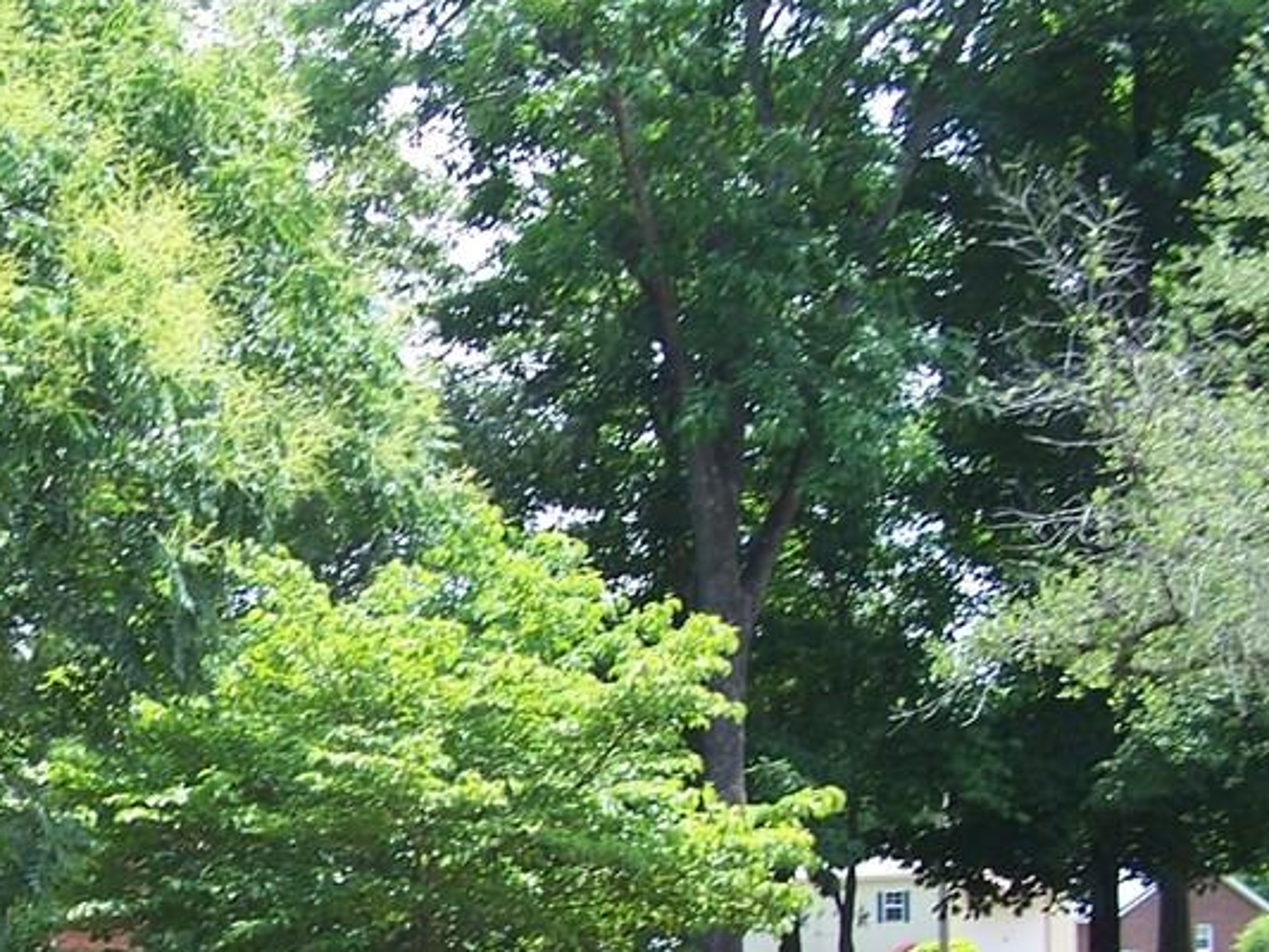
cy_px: 885
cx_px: 124
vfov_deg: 19.7
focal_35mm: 73
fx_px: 2677
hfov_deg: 25.8
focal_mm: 6.3
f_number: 2.8
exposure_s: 1/250
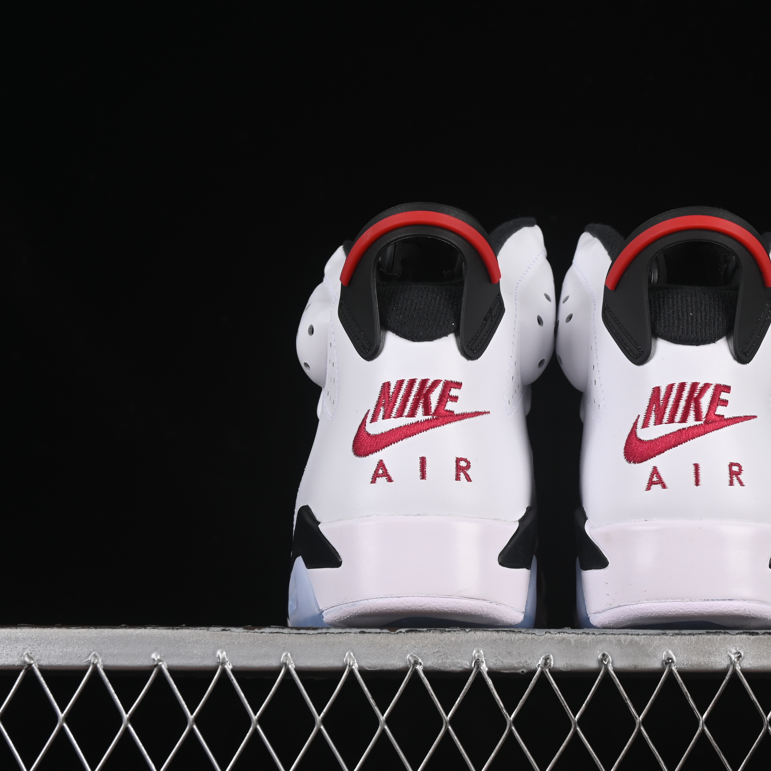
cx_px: 547
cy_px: 386
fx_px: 2419
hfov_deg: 18.0
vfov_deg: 18.1
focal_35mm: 96
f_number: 8
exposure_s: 1/80
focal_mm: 50
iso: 160
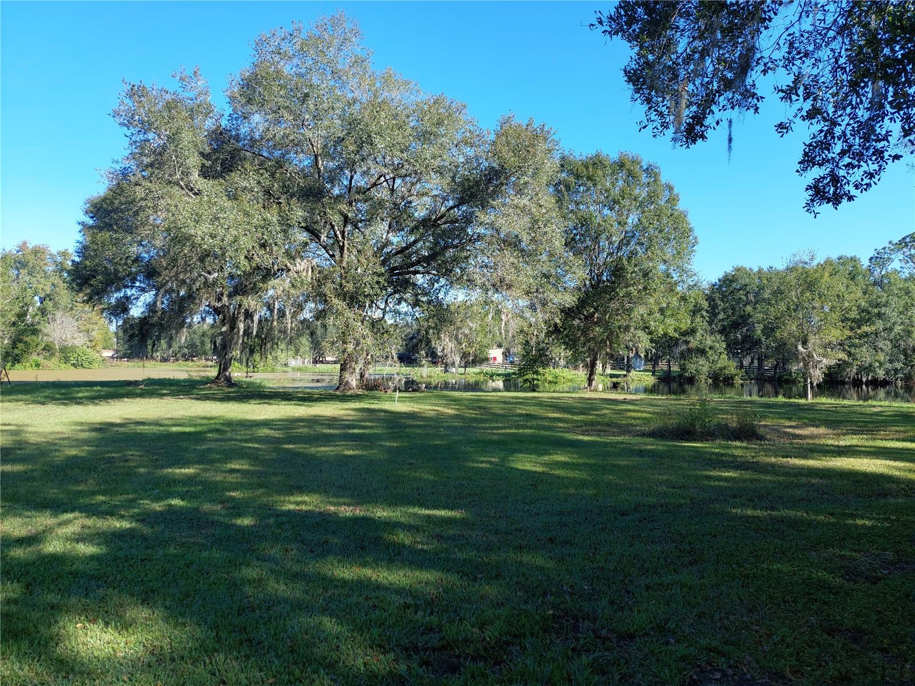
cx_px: 458
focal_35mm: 24
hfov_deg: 71.6
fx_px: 634
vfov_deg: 56.8
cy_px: 343
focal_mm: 5.23
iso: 40
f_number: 1.8
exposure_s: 1/697
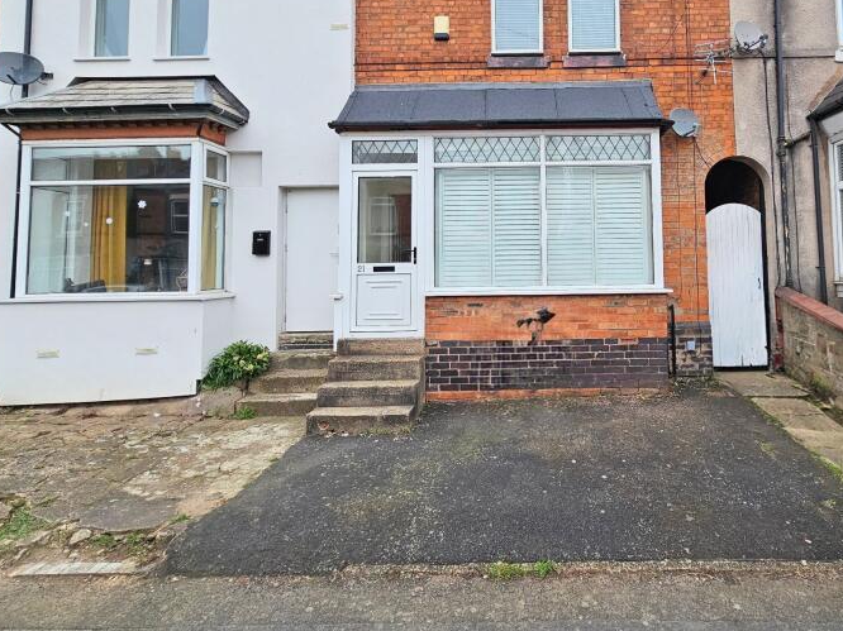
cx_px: 532
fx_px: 487
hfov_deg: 80.1
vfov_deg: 65.2
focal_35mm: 20
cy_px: 247
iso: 64
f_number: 2.2
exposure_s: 1/299
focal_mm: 2.2
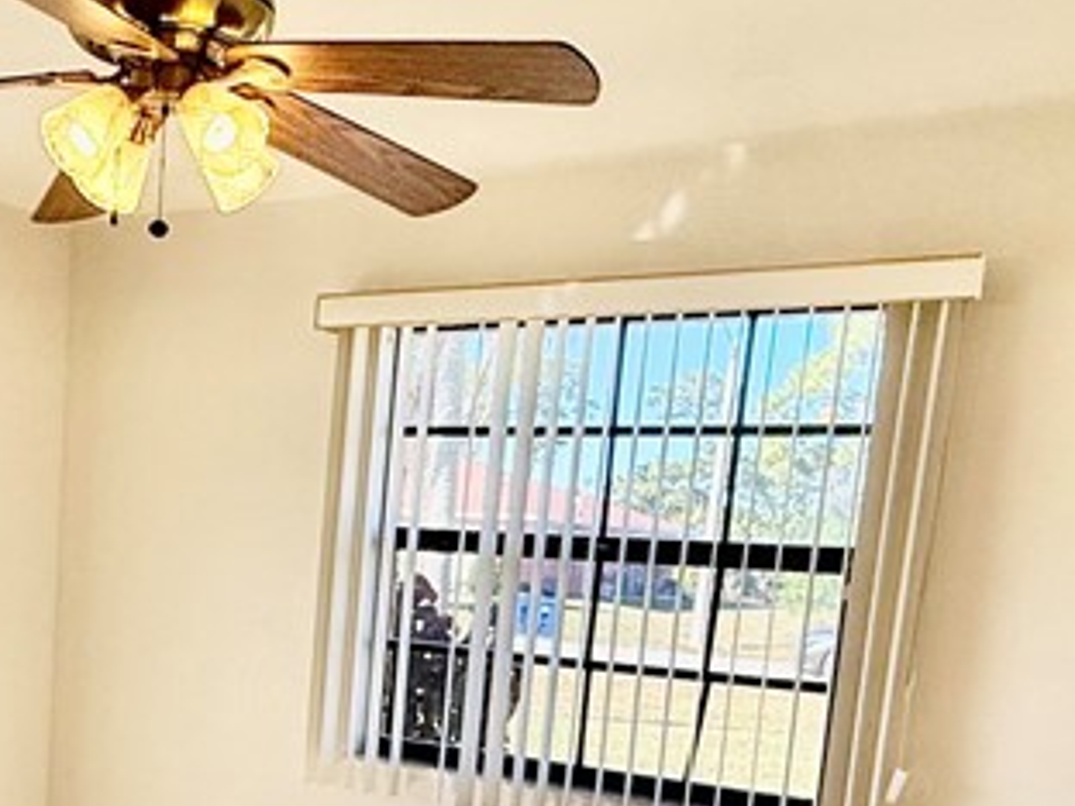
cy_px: 768
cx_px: 152
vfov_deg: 29.8
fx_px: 1429
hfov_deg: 38.9
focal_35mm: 46
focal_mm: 2.22
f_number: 2.2
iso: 50
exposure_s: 1/424
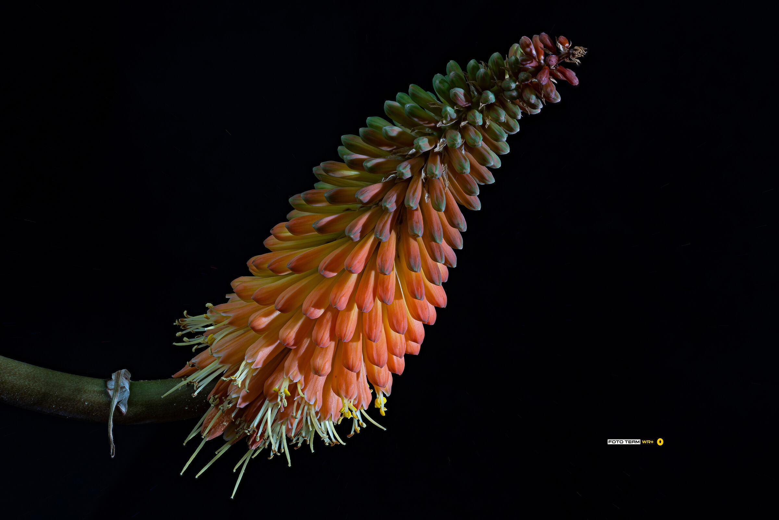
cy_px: 260
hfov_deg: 19.5
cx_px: 390
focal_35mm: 105
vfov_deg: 13.0
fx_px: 2272
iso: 100
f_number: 14
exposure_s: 1/5
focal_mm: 105
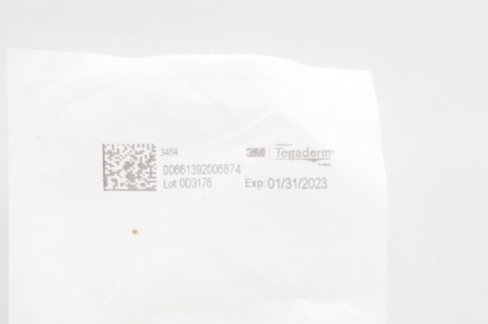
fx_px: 1117
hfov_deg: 24.6
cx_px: 244
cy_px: 162
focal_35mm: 82
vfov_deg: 16.5
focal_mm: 55
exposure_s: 1/50
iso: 800
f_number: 8
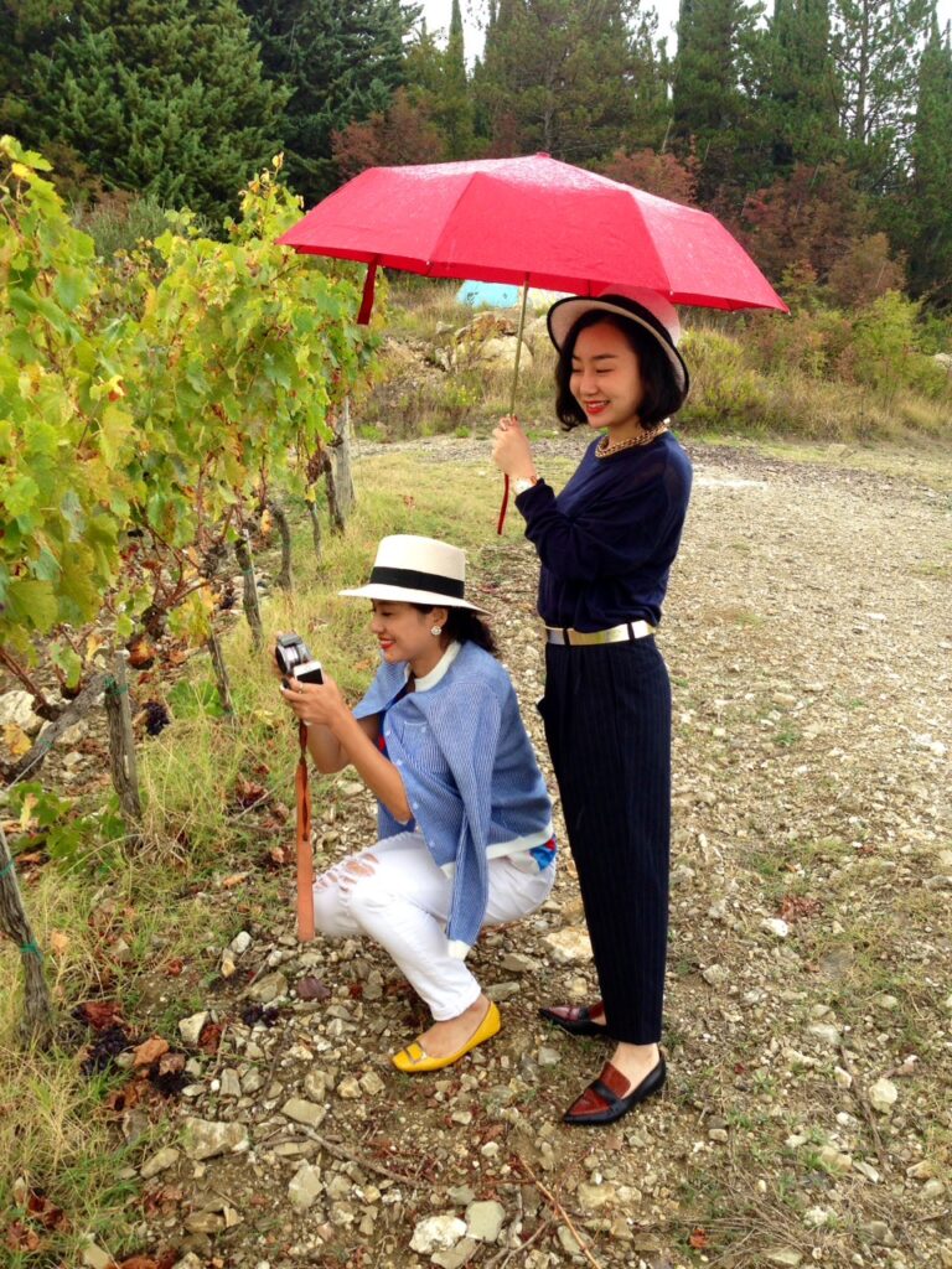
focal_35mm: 33
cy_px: 634
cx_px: 476
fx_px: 1210
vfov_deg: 55.4
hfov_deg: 42.9
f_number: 2.4
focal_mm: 4.12
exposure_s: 1/222
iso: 50
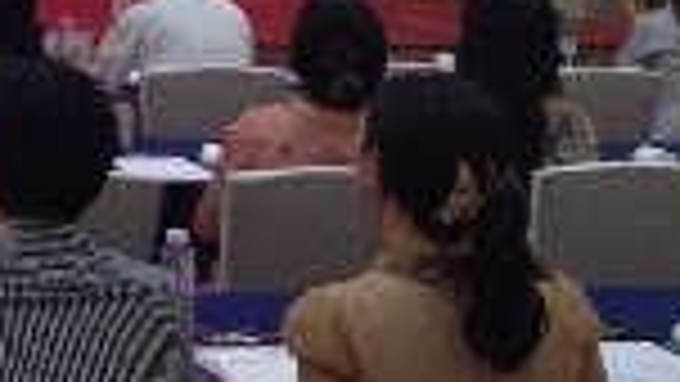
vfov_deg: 9.5
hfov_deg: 15.6
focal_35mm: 126
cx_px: -365
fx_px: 2272
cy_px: -119
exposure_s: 1/20
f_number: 2.4
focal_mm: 4.28
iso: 125
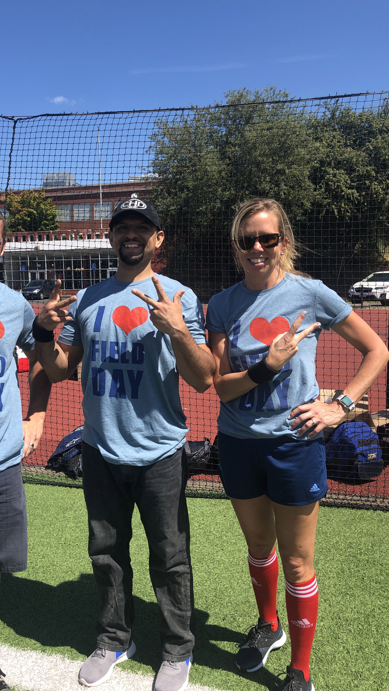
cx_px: 132
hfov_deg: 37.4
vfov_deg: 62.6
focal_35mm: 31
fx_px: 568
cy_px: 346
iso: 20
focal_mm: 3.99
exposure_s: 1/1215
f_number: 1.8
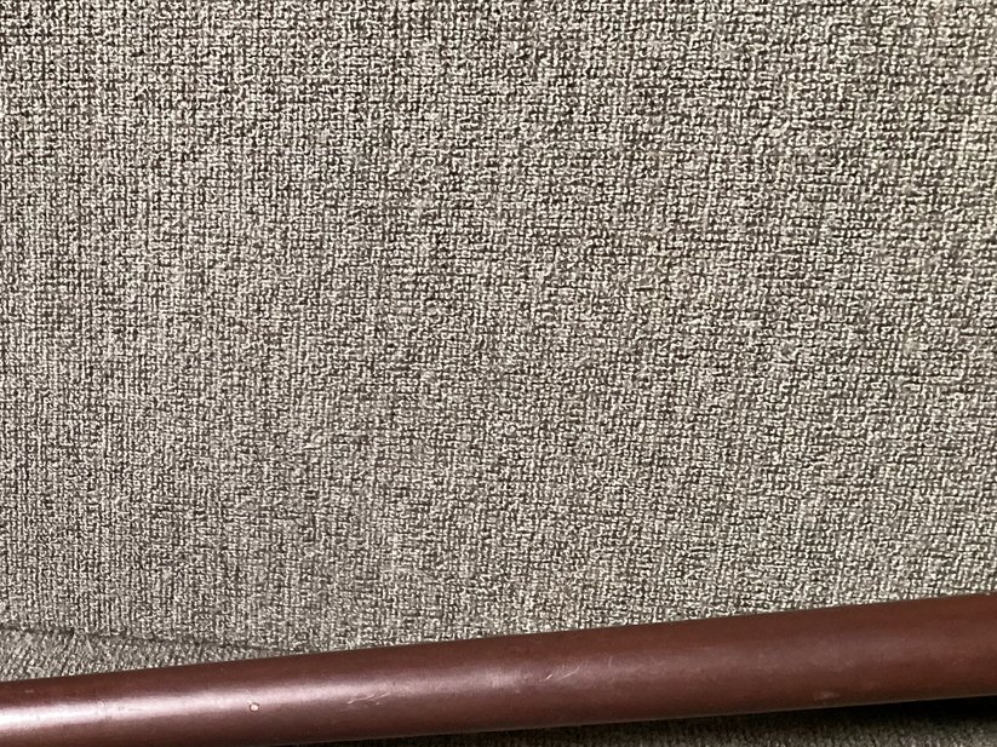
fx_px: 1641
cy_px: 551
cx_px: 93
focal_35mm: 57
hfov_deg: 32.1
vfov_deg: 25.4
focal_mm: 3.3
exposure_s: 1/40
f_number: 2.4
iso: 250
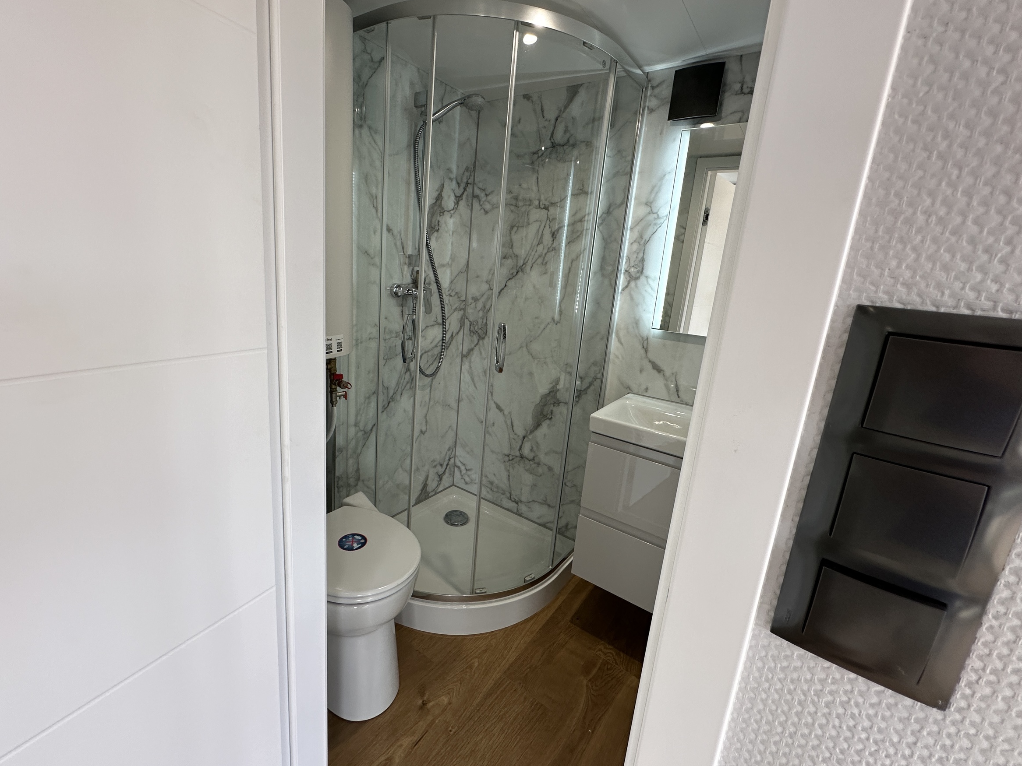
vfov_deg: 81.7
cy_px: 367
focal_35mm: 15
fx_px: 443
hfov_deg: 98.1
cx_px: 492
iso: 100
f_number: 2.2
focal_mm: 2.22
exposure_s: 1/99
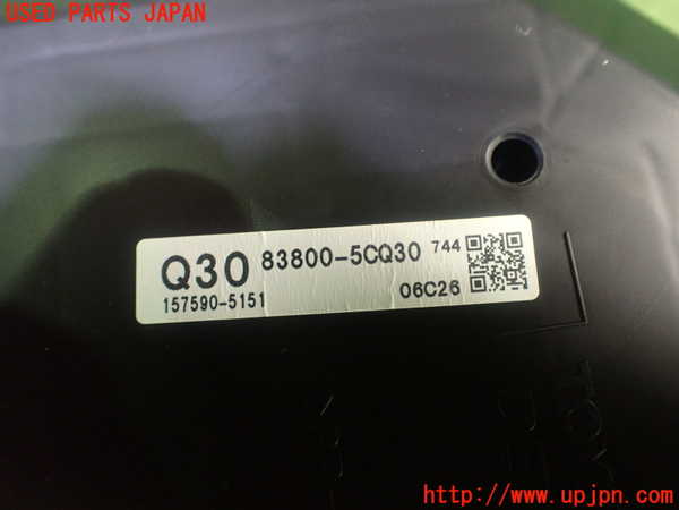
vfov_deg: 46.8
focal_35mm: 30
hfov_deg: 60.0
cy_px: 255
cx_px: 340
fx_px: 588
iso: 800
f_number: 2.3
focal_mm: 5.4
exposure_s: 1/40
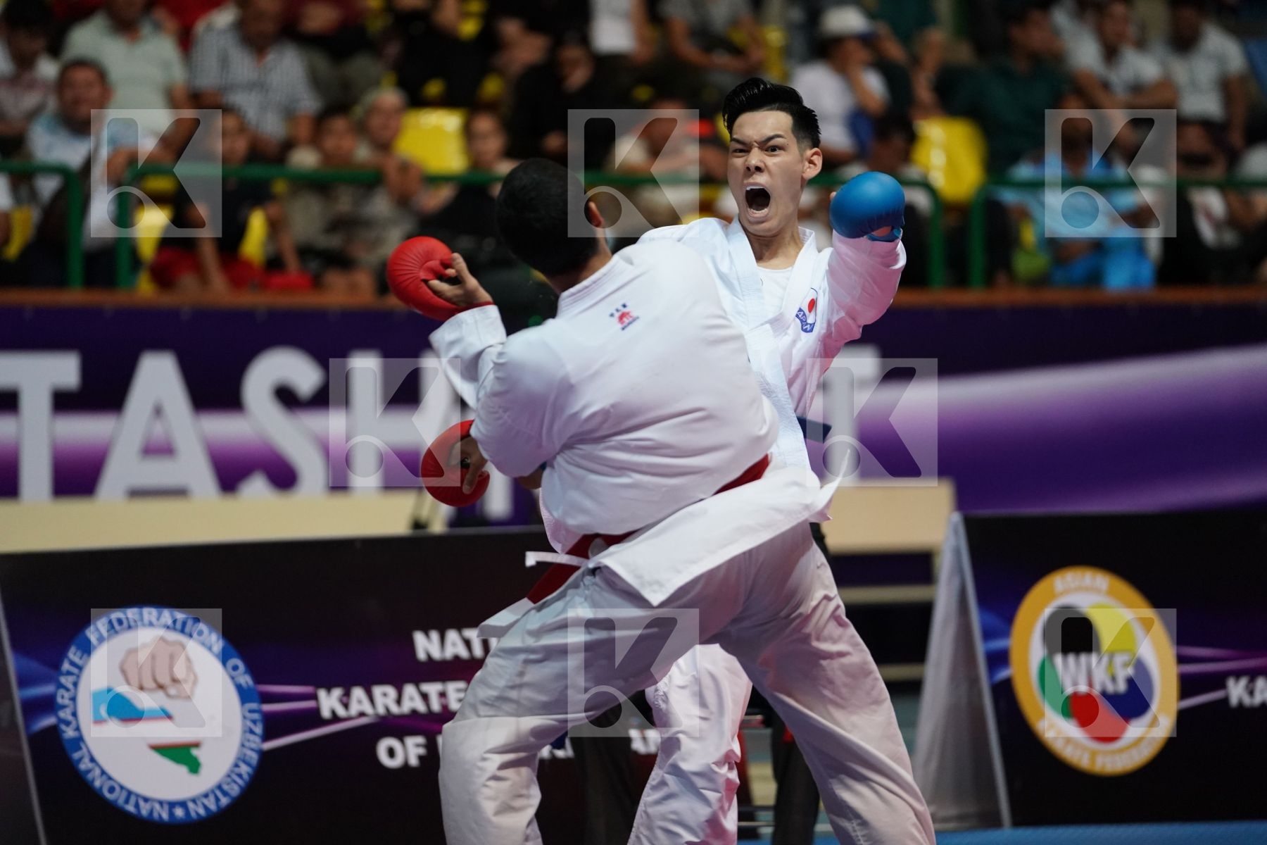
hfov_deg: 10.8
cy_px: 422
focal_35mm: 191
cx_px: 634
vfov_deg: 7.2
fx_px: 6722
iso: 3200
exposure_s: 1/1000
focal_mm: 191
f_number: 2.8
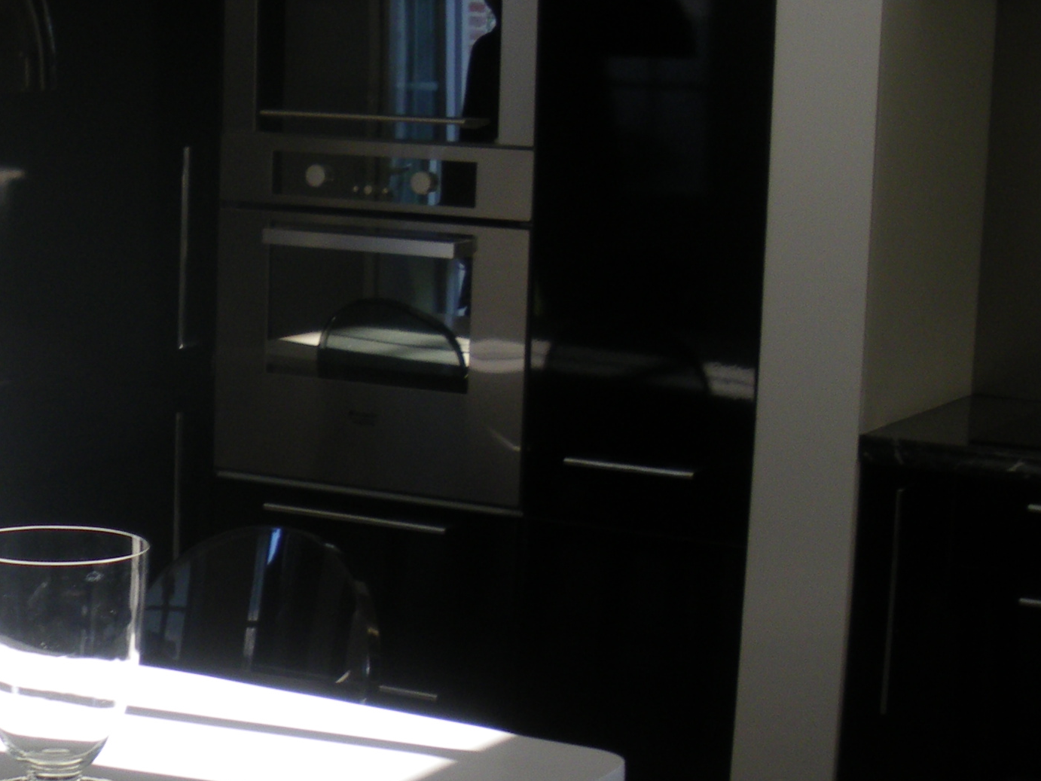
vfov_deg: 17.3
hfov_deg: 21.9
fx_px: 2557
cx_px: -87
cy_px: 532
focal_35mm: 85
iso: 64
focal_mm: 6.3
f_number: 3.5
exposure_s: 1/50
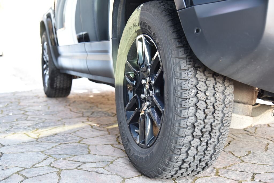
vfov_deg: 27.0
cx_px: 137
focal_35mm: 50
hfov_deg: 39.6
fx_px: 381
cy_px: 92
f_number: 4
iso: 500
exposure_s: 1/50
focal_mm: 50
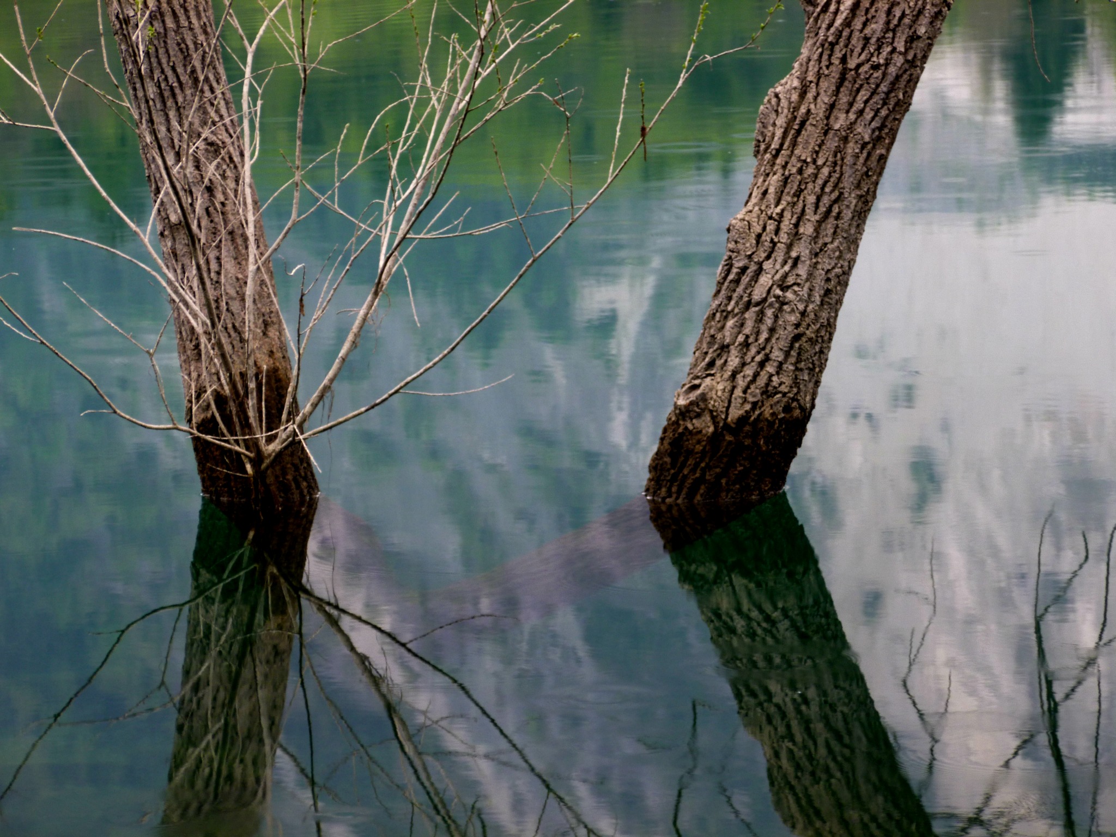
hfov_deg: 10.7
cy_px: 418
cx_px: 558
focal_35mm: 184
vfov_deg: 8.1
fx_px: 5932
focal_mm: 32.8
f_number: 5.5
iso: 100
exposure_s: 1/15
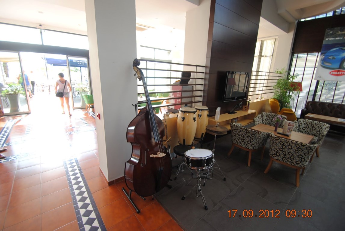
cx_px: 172
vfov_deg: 77.5
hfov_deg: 100.3
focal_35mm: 15
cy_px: 116
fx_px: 144
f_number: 3.5
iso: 200
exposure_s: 1/80
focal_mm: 10
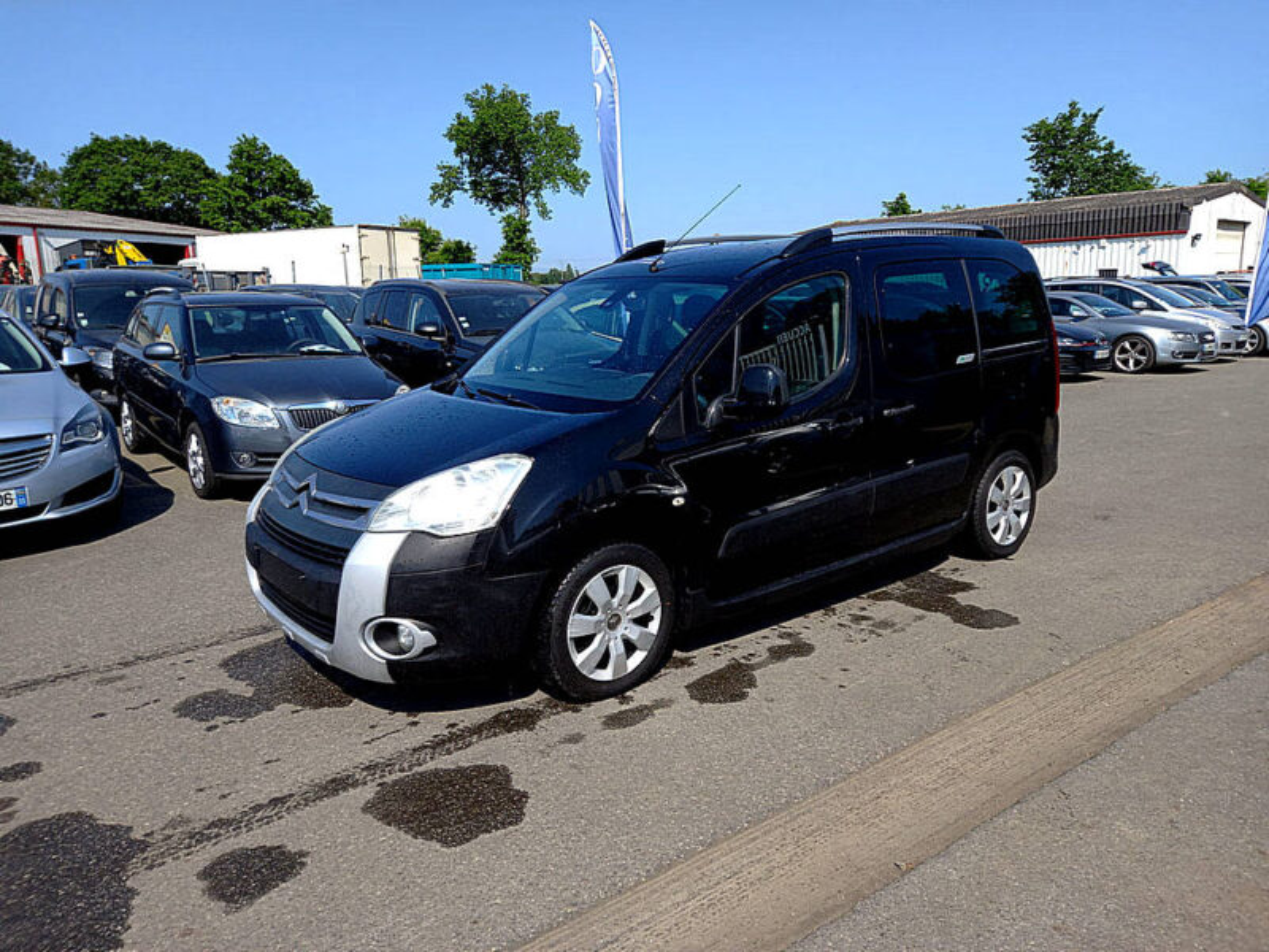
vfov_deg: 54.9
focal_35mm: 25
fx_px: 916
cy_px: 476
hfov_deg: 69.4
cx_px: 634
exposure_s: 1/926
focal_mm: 4.6
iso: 32
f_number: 2
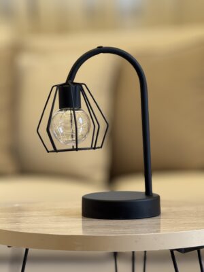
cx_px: 102
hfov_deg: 12.3
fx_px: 943
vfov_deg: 16.4
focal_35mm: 120
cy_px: 136
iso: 100
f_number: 2.8
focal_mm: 15.66
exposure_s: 1/100
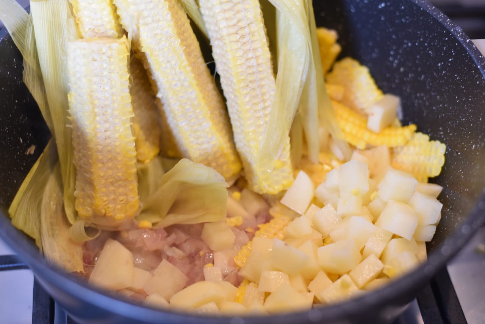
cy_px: 162
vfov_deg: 27.0
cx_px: 242
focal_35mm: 50
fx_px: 674
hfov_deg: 39.6
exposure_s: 1/60
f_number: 2.8
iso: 800
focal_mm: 50
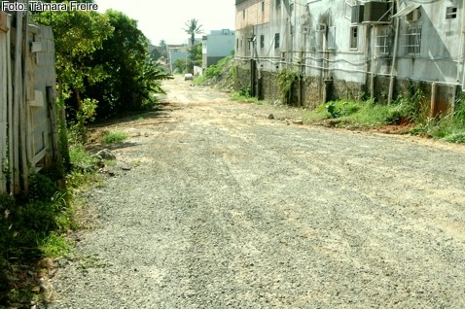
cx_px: 232
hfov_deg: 53.2
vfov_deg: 36.8
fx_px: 465
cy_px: 154
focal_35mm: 36
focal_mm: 24
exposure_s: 1/800
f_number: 14
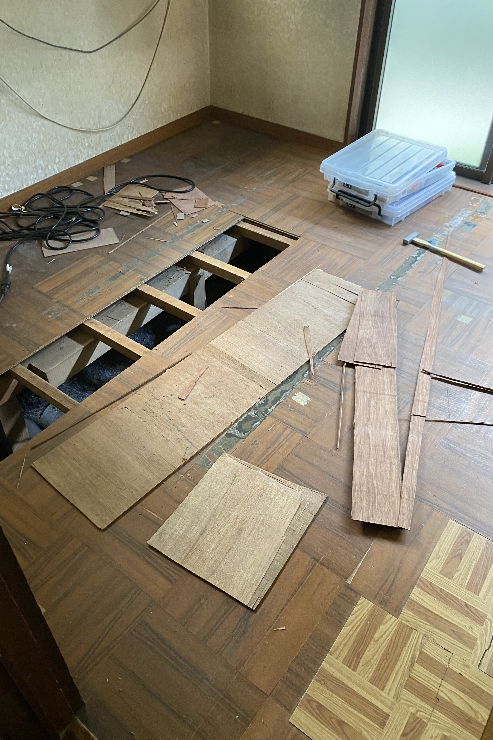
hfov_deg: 46.3
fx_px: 575
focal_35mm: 28
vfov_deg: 65.5
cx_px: 221
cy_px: 368
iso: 320
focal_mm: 4.25
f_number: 1.8
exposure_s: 1/60
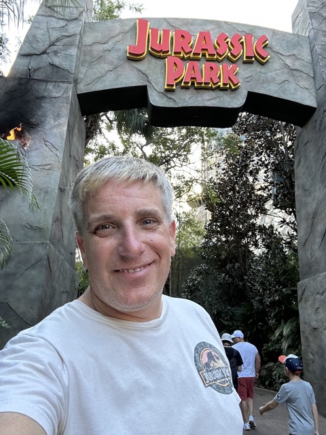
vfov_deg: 60.0
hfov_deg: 46.8
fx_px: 377
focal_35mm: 30
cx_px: 163
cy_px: 218
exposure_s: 1/117
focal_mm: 2.69
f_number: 1.9
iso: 80
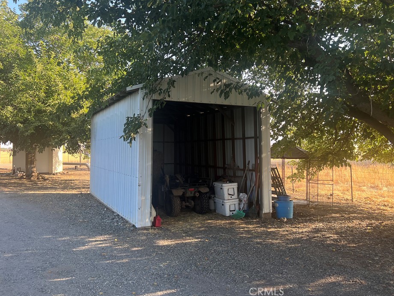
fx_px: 330
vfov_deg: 48.2
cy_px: 133
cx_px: 199
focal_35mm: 29
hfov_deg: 61.6
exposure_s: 1/334
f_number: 1.5
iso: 50
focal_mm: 5.7
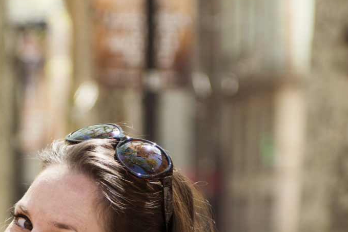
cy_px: 356
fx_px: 2552
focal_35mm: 264
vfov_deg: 5.2
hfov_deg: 7.8
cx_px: 27
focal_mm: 70
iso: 100
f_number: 2.8
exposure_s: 1/400
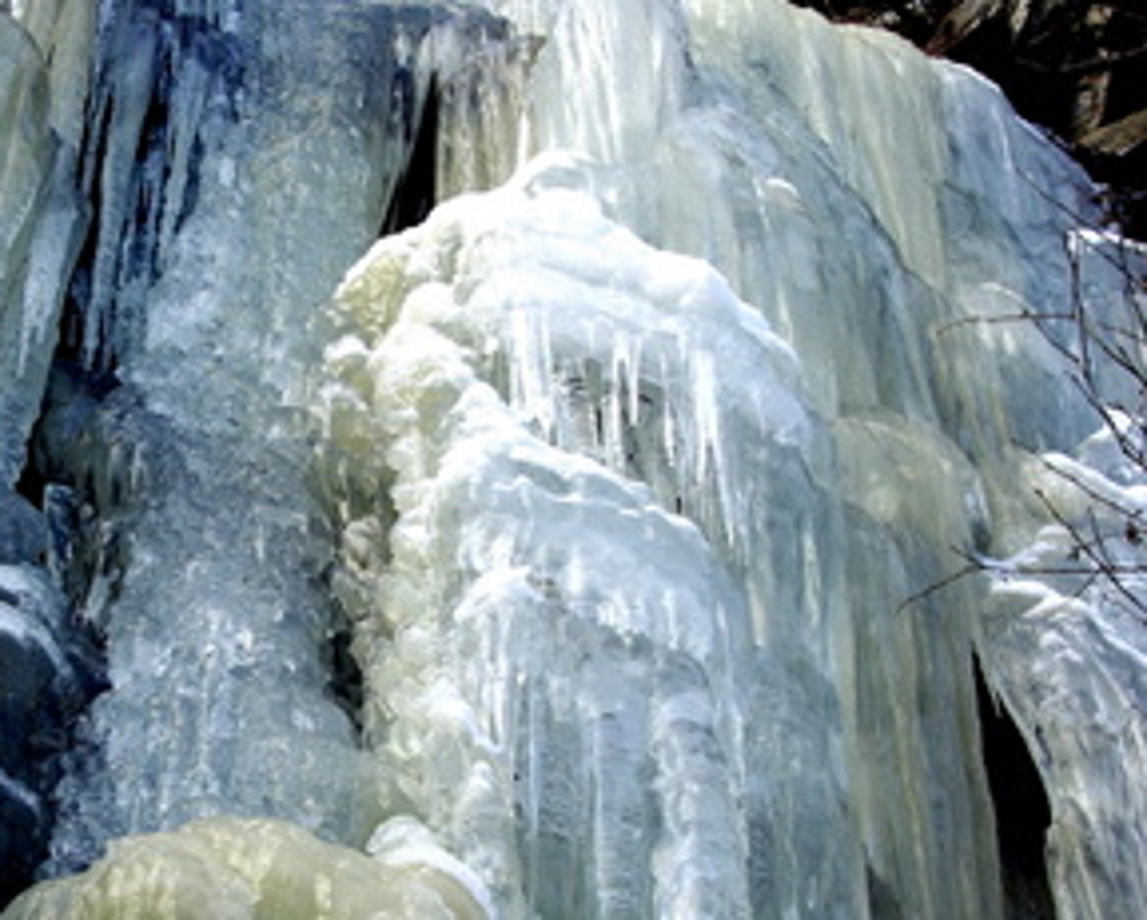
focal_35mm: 97
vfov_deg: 15.9
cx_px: 315
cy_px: 536
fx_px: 3298
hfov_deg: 19.6
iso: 100
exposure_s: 1/60
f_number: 8
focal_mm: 31
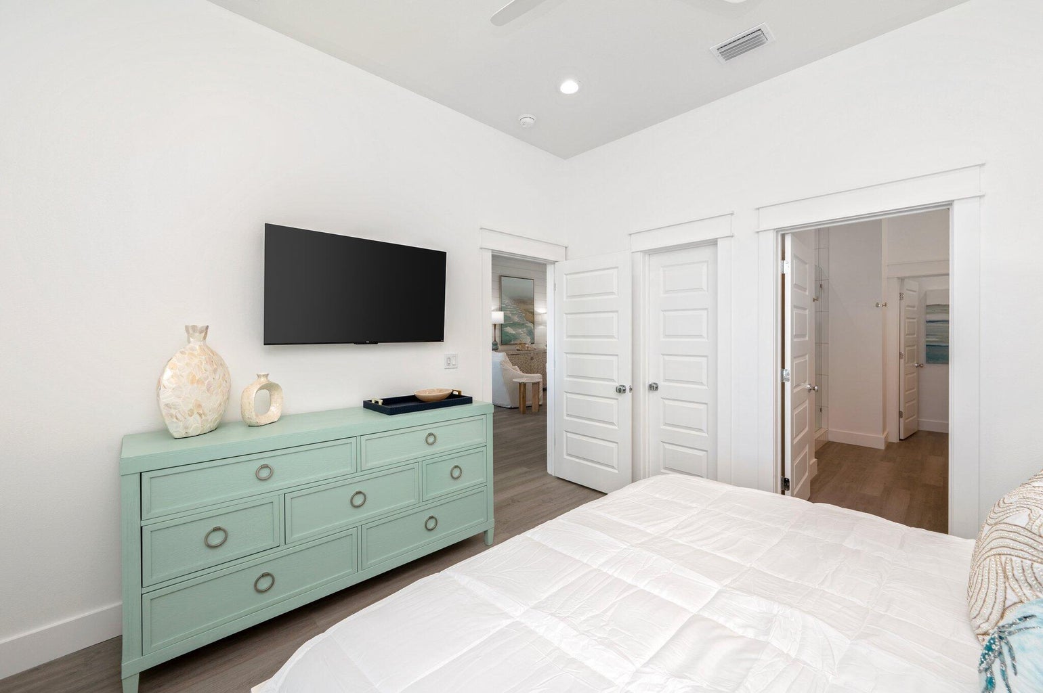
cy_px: 346
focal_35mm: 14
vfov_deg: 81.1
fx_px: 405
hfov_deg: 104.3
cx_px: 522
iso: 160
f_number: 9
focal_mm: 14
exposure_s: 1/50
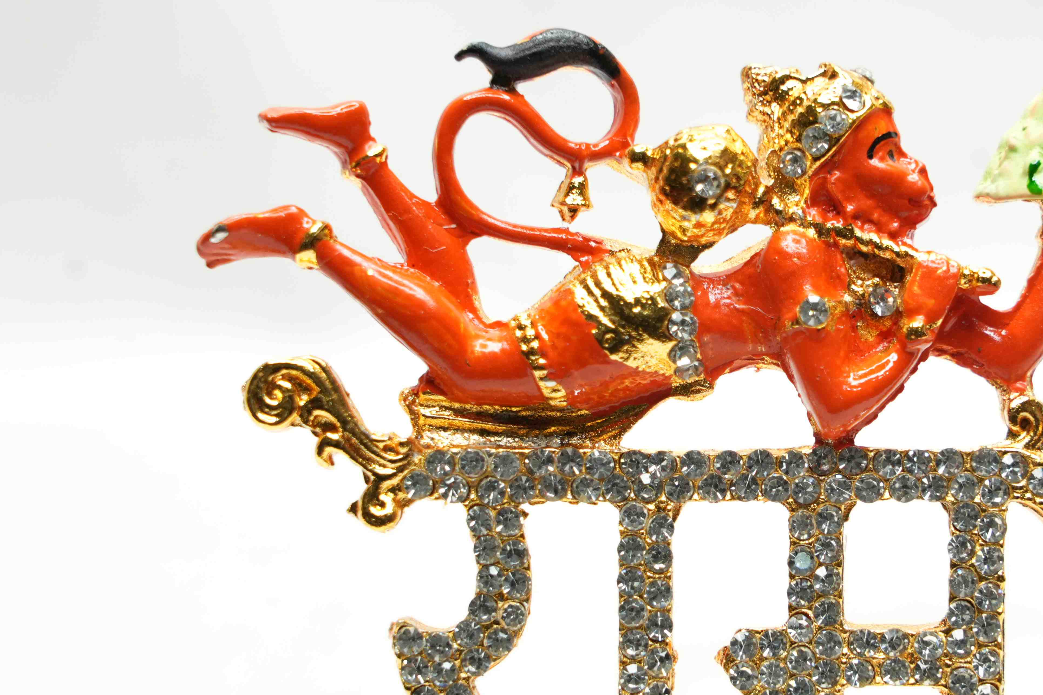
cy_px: 394
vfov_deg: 7.2
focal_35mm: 191
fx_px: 5533
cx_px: 701
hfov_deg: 10.8
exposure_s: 1/50
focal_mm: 105
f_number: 7.1
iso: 640
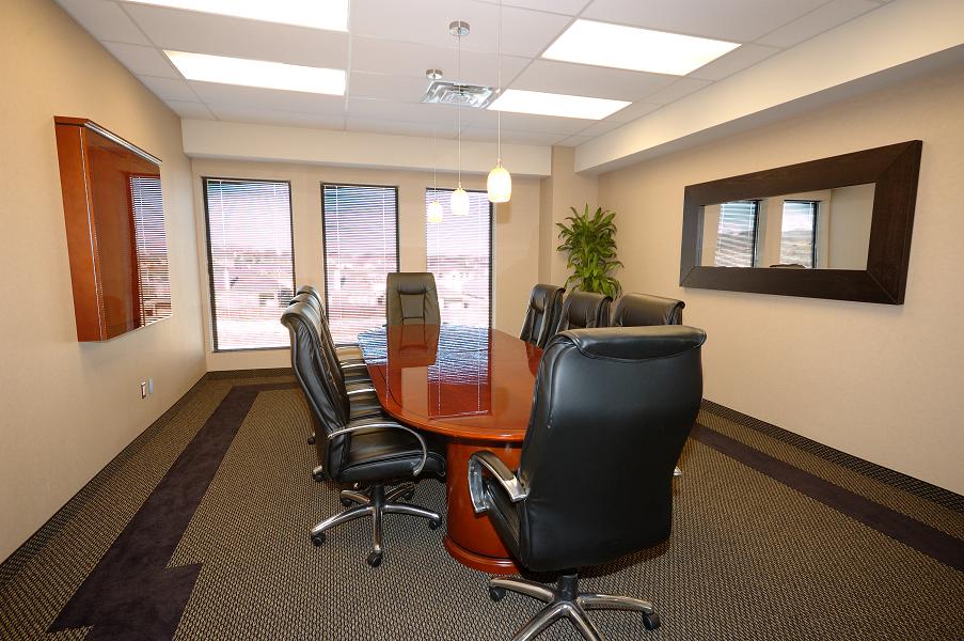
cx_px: 482
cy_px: 320
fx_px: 481
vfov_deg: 67.3
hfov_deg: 90.1
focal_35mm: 18
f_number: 8
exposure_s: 1/13
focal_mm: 12
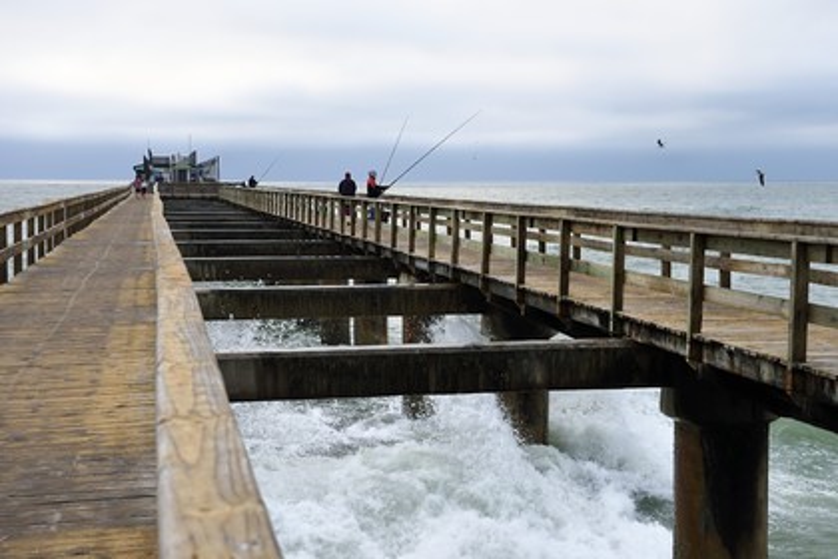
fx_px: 1210
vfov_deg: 26.0
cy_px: 280
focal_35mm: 52
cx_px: 419
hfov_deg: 38.2
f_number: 6.3
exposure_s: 1/160
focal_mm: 52
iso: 400
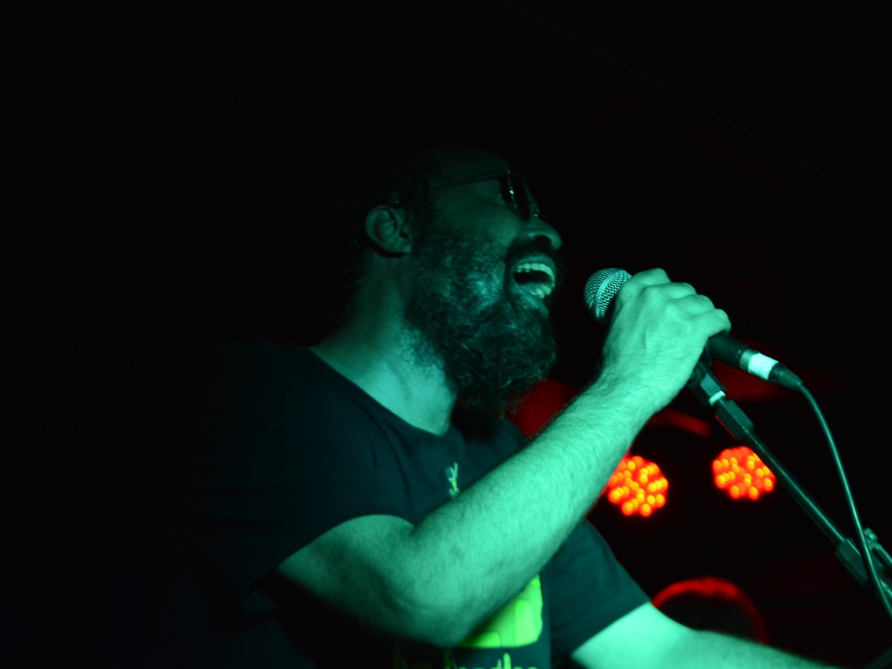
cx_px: 492
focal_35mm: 90
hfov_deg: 21.9
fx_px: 2307
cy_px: 335
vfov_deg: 16.5
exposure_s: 1/40
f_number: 5.6
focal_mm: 55
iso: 1000
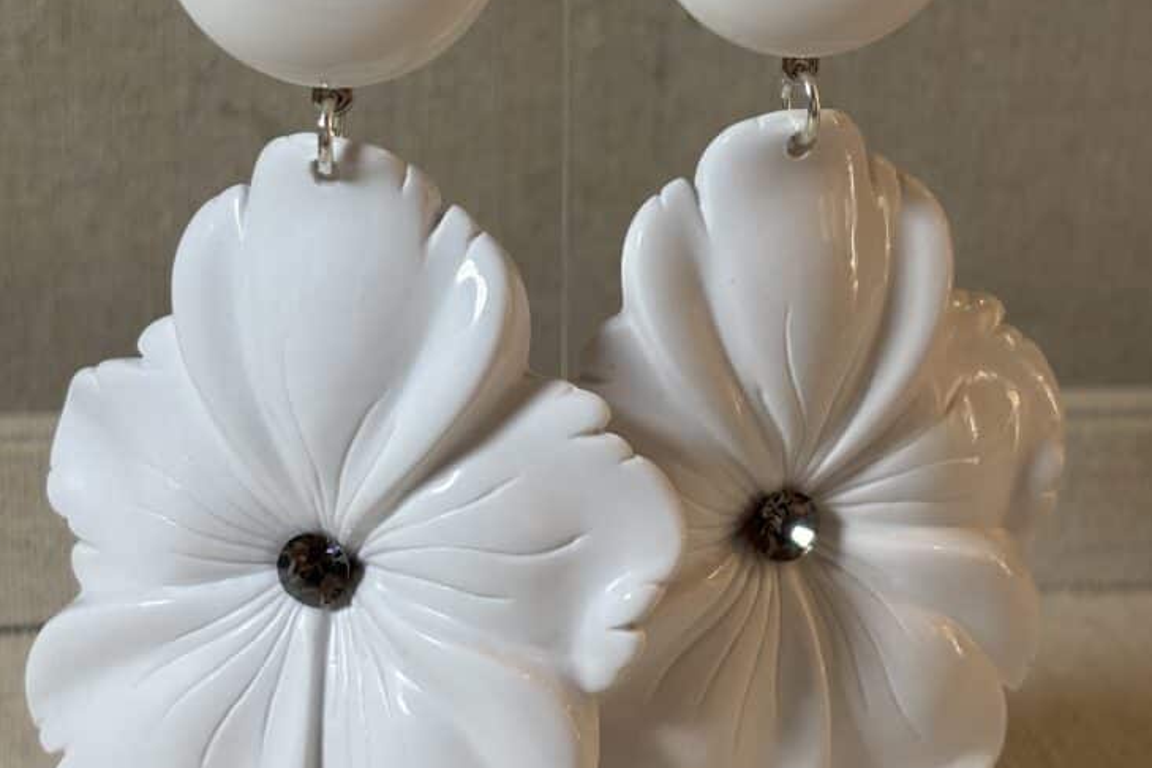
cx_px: 580
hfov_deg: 26.7
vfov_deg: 17.9
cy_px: 262
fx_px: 2432
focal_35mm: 76
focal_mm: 5.96
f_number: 1.6
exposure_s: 1/100
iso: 32
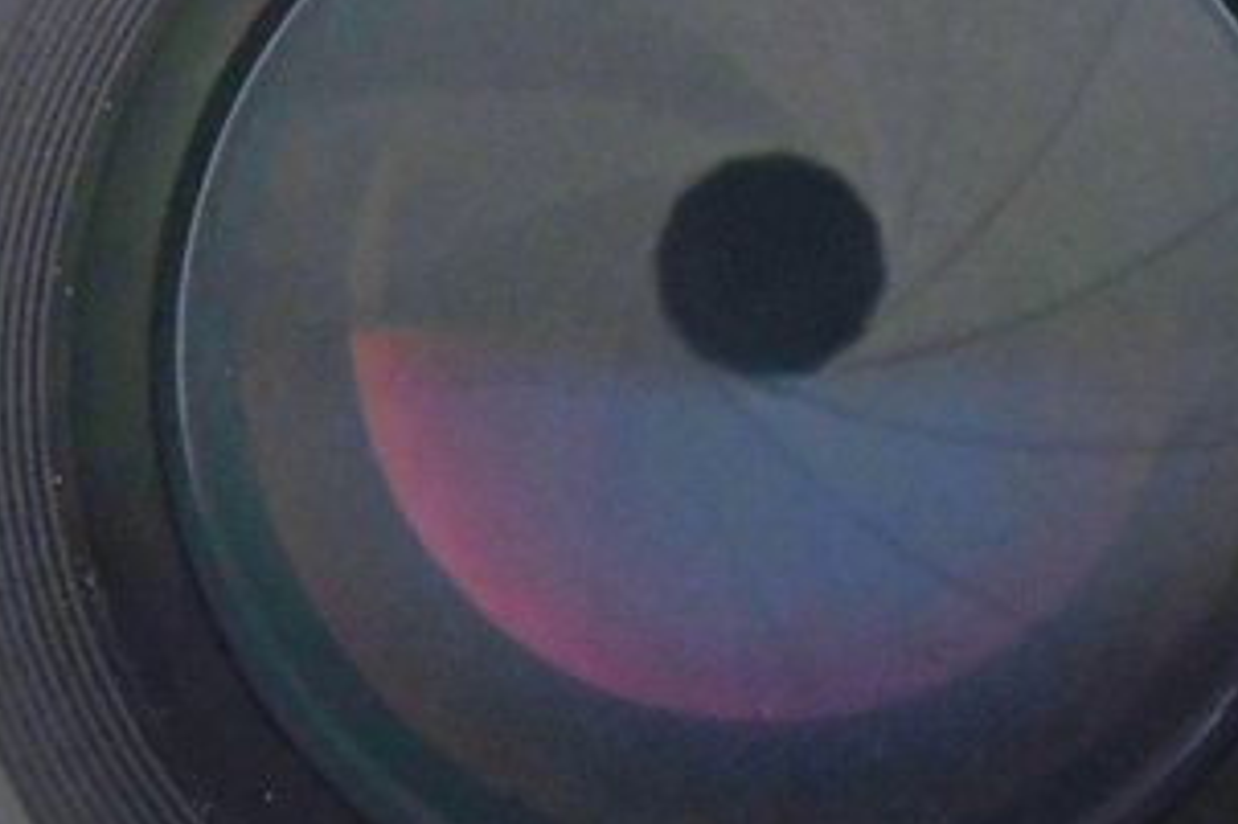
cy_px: 266
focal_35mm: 596
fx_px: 20484
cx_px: 742
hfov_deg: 3.5
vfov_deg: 2.3
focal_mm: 80
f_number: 7.1
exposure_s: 1/125
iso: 1600
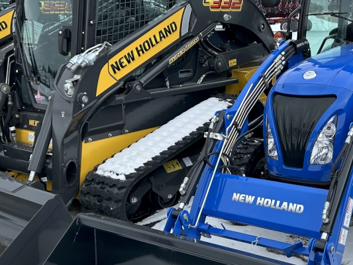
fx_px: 530
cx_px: 241
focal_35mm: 52
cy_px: 166
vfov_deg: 27.9
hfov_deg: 36.4
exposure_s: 1/1196
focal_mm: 5.7
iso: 50
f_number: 1.5
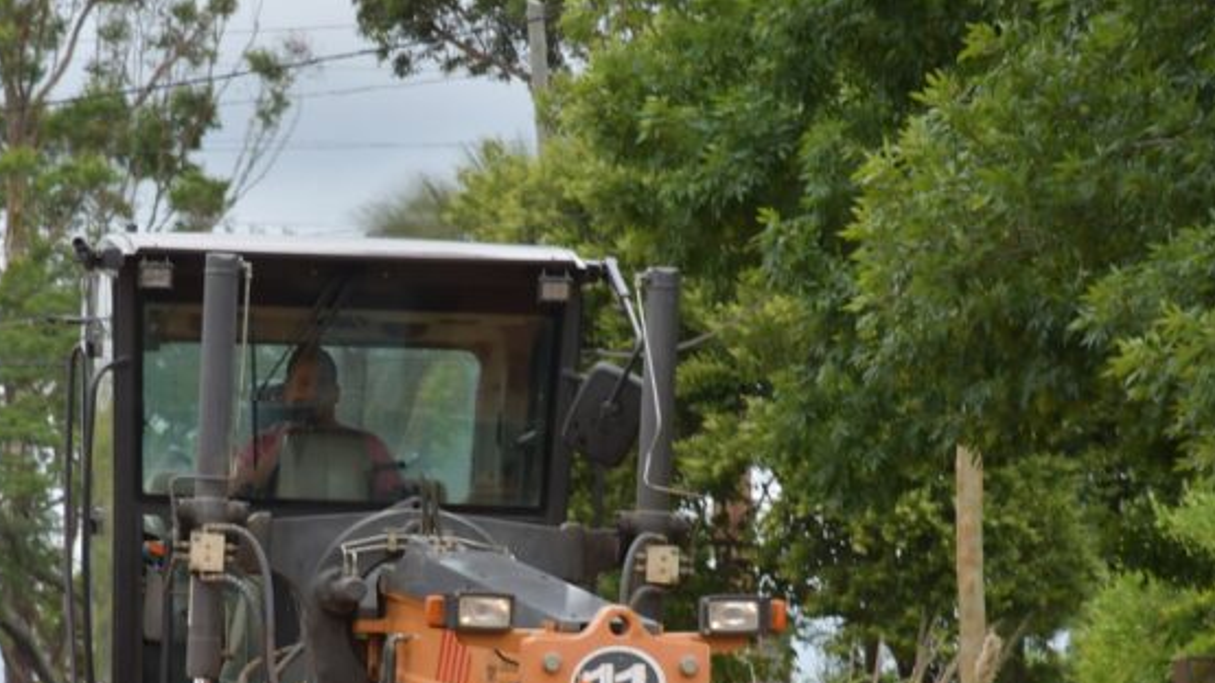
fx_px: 14560
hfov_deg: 4.8
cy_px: 742
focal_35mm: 452
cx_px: 444
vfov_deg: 2.7
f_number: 10
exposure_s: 1/125
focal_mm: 140
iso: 125
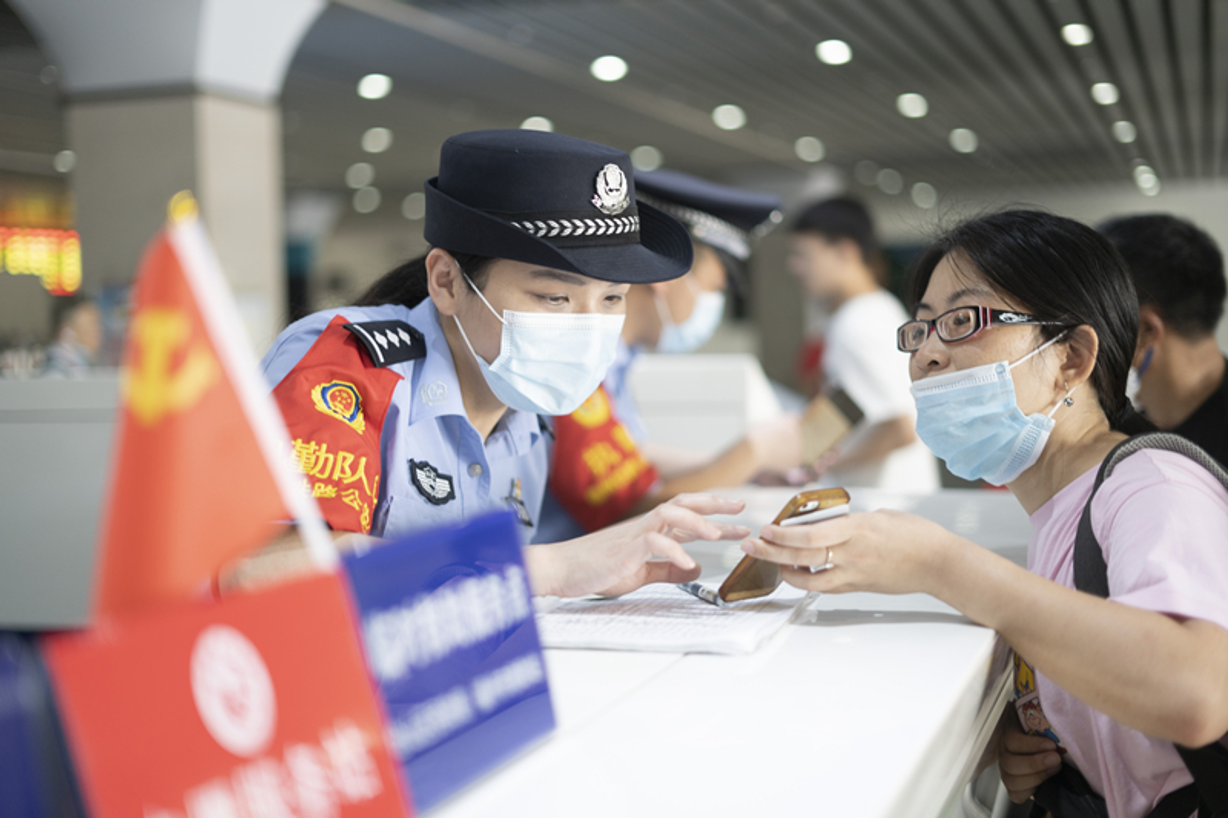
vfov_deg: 27.0
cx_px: 614
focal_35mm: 50
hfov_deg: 39.6
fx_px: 1705
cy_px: 409
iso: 320
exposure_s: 1/100
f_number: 1.8
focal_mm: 50
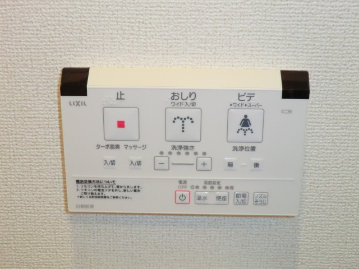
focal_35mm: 55
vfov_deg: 26.6
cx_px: 180
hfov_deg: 34.9
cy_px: 134
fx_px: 570
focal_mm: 9.8
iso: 400
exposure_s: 1/60
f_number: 4.2
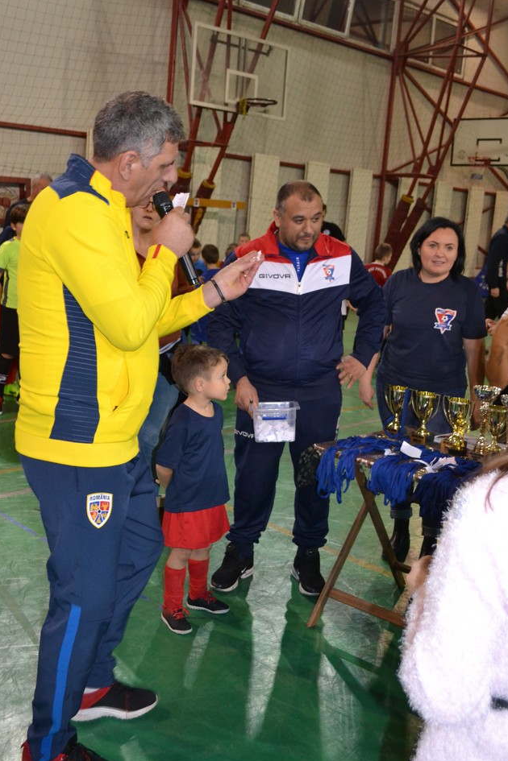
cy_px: 378
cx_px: 260
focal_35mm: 39
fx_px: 825
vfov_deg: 49.6
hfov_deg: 34.2
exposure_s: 1/60
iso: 1800
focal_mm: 24
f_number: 4
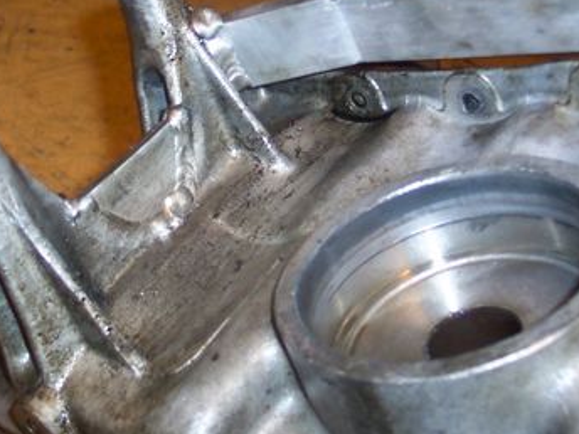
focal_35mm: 68
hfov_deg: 28.3
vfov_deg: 21.6
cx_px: 180
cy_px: 181
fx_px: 1137
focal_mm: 8
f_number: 2.8
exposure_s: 1/30
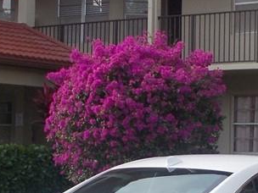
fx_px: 1021
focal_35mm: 137
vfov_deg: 10.8
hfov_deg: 14.4
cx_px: 137
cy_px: 83
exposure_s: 1/200
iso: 80
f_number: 3.2
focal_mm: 4.6
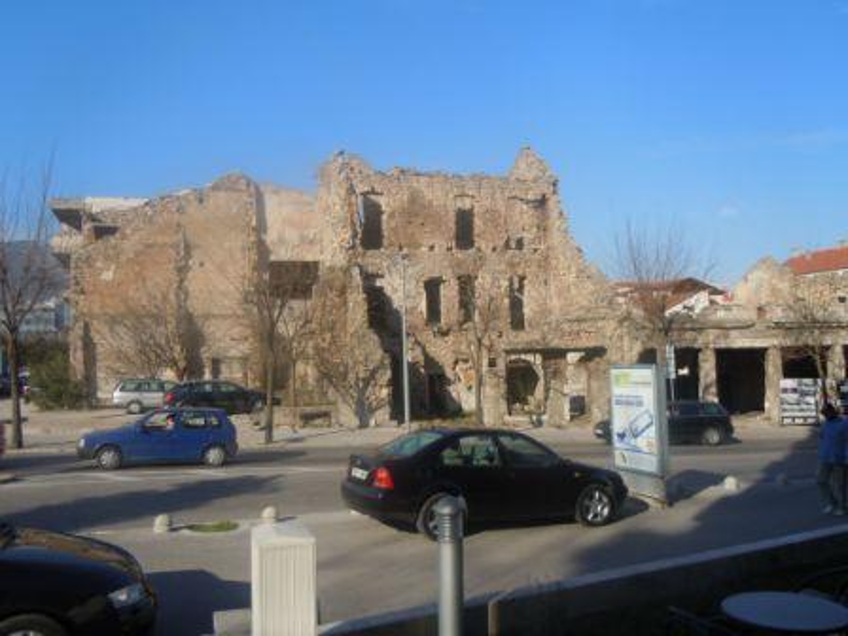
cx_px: 424
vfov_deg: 46.8
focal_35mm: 30
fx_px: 735
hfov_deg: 60.0
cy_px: 318
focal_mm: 5.4
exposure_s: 1/1000
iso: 100
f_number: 3.5
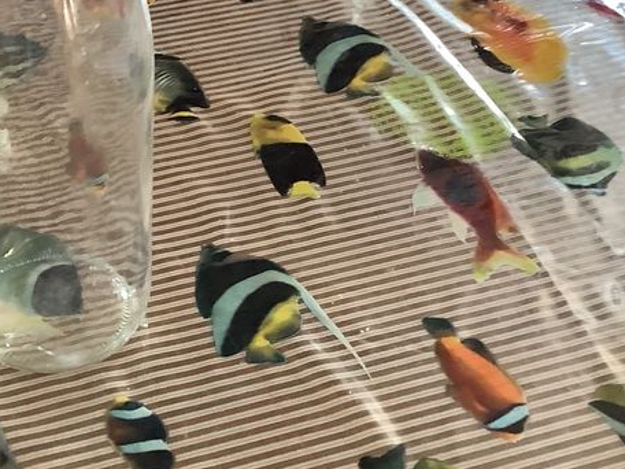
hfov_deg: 28.2
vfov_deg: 21.6
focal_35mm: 68
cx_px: 162
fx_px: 1228
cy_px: 206
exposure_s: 1/60
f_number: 2.4
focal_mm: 3.3
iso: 320
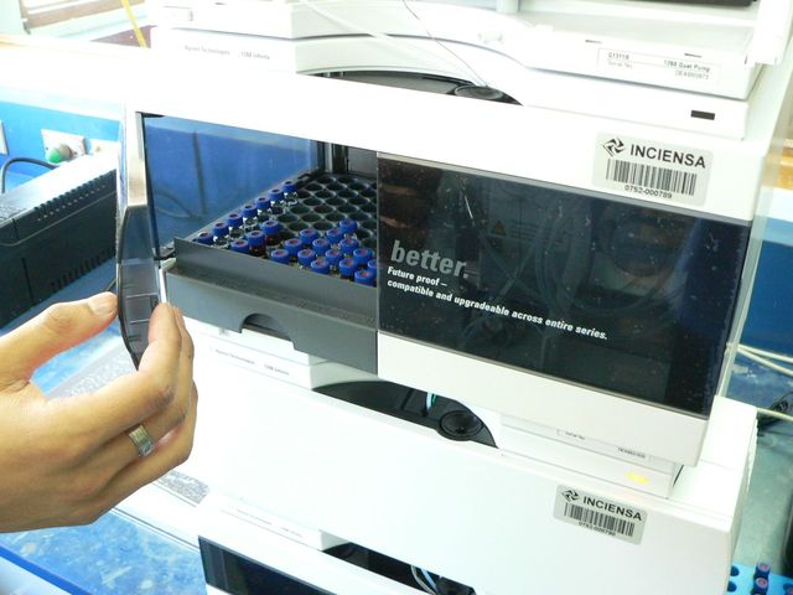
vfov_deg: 39.7
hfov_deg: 51.4
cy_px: 298
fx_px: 825
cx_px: 396
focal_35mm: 36
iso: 200
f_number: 2.8
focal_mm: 6
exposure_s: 1/10
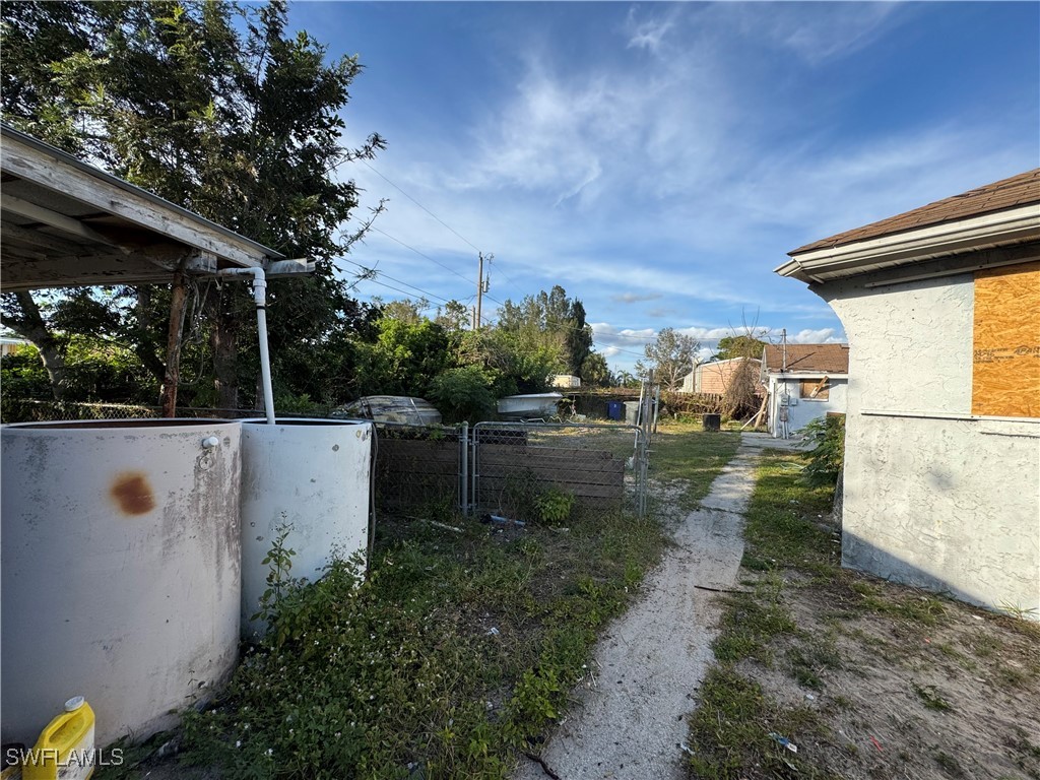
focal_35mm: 14
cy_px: 390
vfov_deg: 85.7
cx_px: 520
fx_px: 421
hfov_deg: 102.1
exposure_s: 1/1370
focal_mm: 2.22
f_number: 2.2
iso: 50
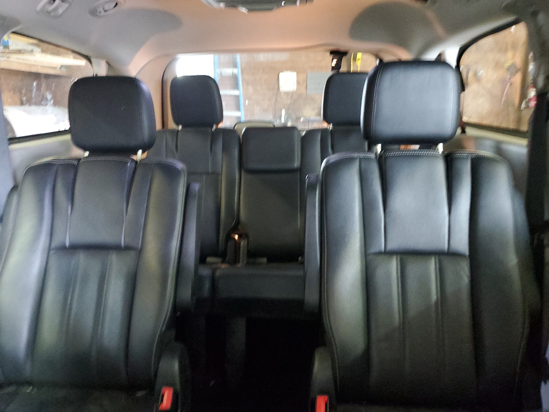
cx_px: 274
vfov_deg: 53.1
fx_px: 412
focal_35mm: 26
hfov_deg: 67.3
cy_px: 206
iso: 645
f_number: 1.5
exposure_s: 1/15
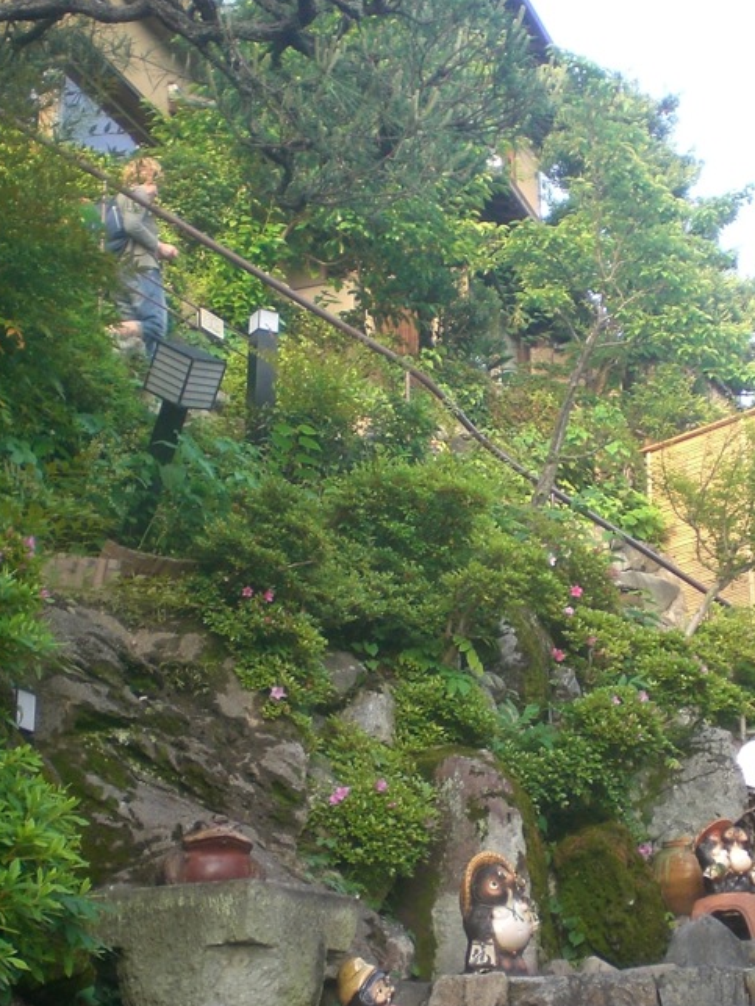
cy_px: 669
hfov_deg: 24.8
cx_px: 416
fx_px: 1716
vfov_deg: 32.4
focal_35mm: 59
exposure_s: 1/100
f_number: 3.1
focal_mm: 6.3
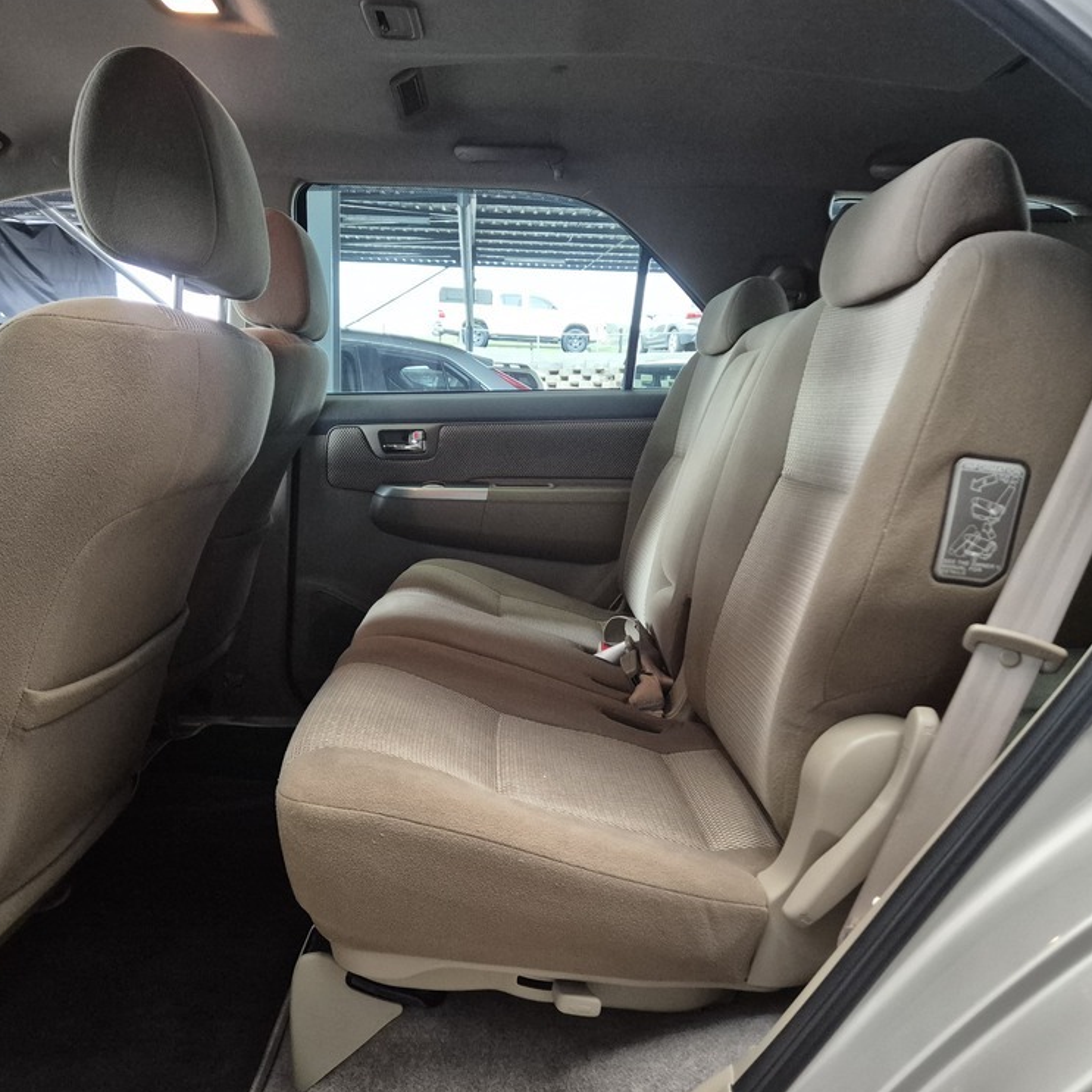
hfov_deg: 57.3
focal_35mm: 28
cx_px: 517
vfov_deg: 57.3
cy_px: 558
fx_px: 999
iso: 1600
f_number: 1.8
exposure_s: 1/100
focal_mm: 5.4
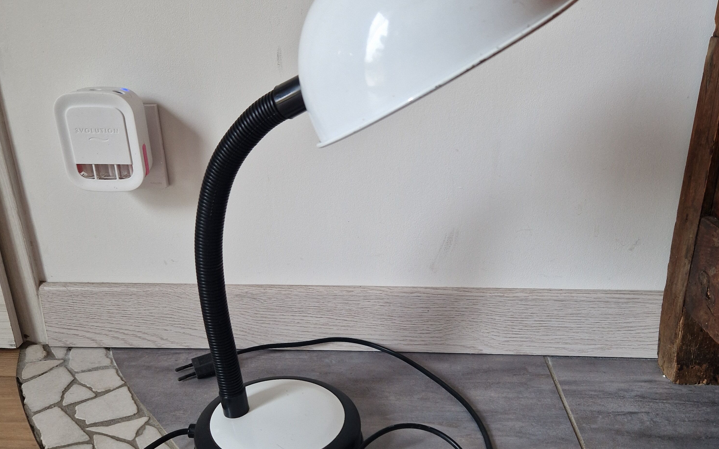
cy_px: 280
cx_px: 363
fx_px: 647
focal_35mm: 33
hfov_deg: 58.1
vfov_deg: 38.1
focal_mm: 5.4
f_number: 1.8
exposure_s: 1/100
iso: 50
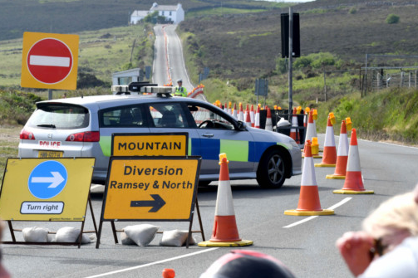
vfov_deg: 6.5
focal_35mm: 213
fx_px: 2467
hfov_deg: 9.7
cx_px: 205
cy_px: 125
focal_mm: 125
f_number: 10
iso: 400
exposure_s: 1/400
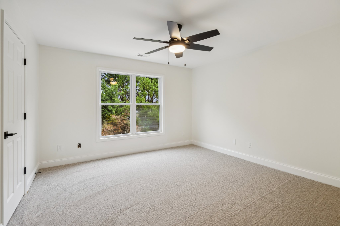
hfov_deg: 96.7
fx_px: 151
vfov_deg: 73.7
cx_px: 170
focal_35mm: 16
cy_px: 113
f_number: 5.6
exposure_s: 1/40
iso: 400
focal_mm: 16
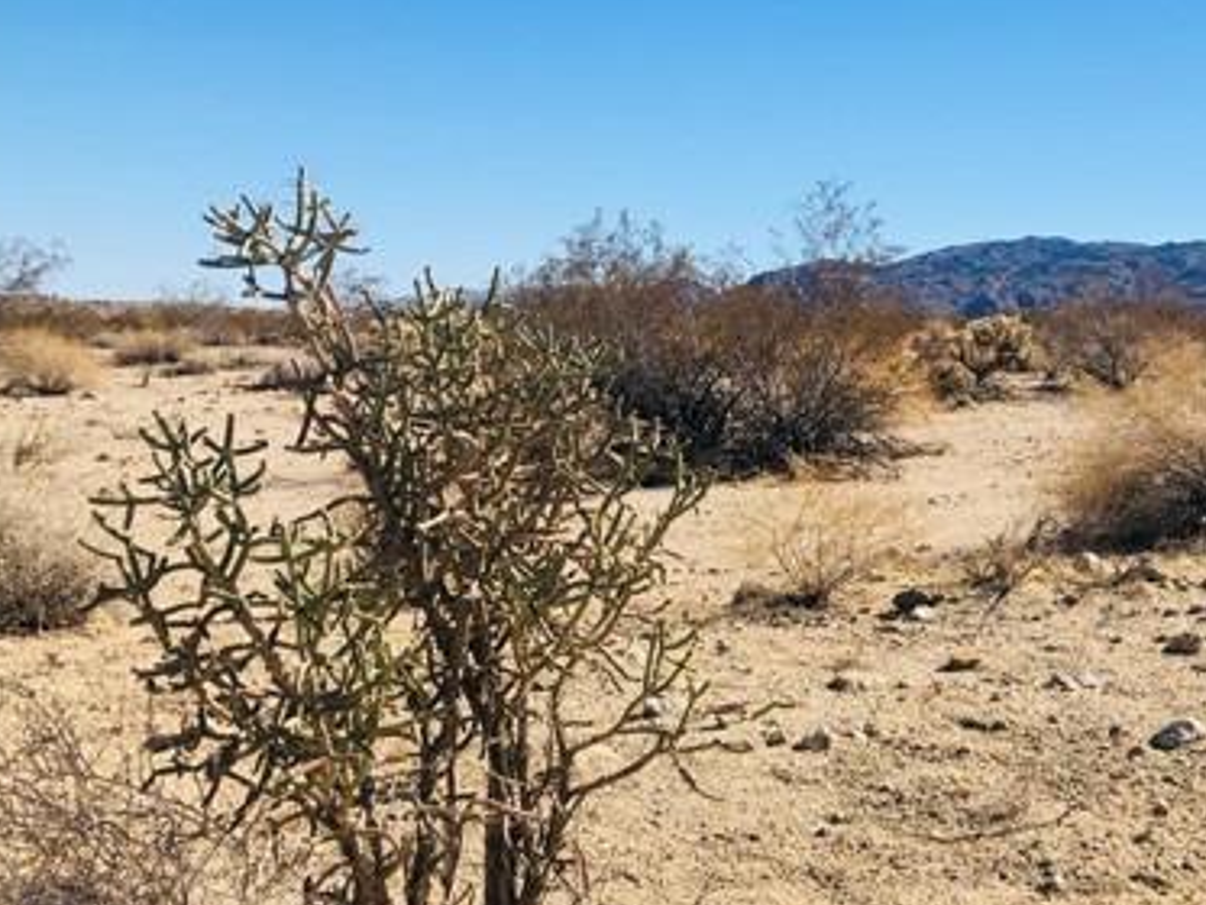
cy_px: 595
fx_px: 1673
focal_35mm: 48
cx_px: 1006
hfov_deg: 37.8
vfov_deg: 30.1
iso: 25
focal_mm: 4
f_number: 1.8
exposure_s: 1/2558
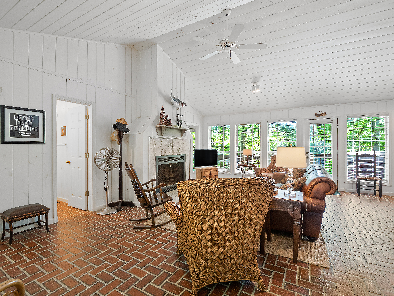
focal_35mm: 16
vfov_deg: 78.1
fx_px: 182
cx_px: 197
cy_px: 148
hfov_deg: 94.5
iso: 200
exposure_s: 1/4
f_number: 5.6
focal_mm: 8
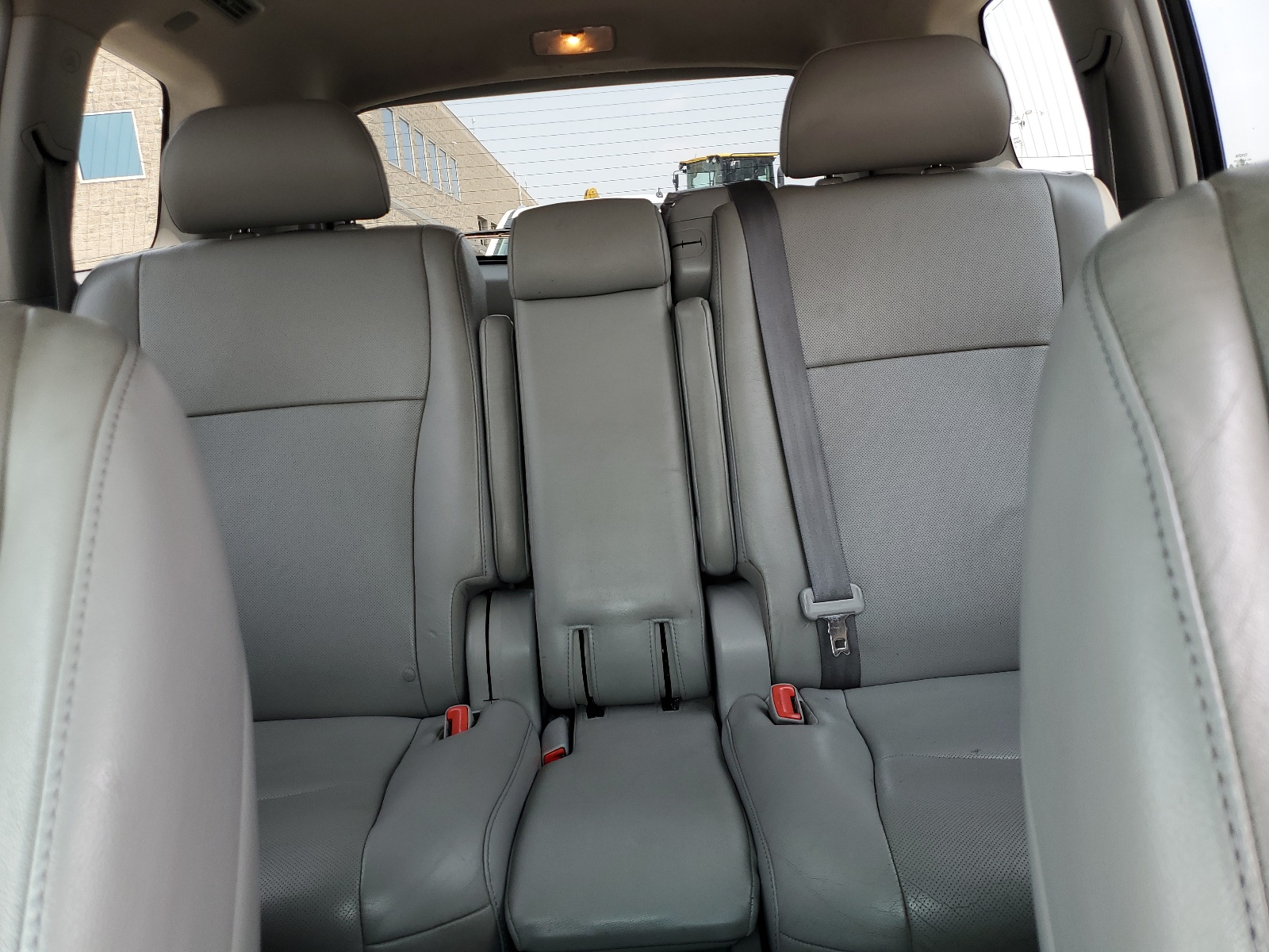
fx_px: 953
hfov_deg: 67.3
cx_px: 634
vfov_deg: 53.1
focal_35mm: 26
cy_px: 476
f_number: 1.5
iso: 50
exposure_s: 1/217
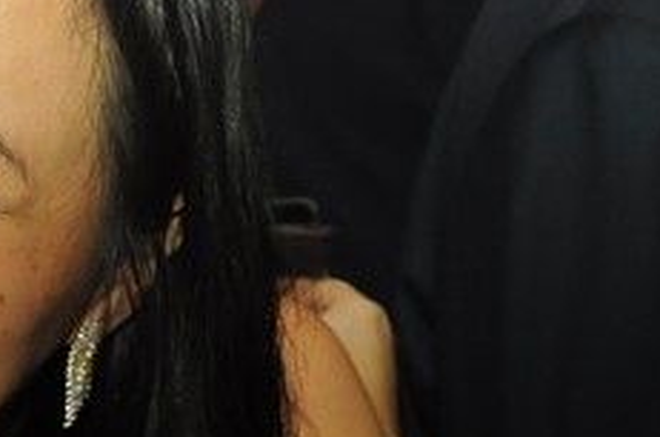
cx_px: -503
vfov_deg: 7.5
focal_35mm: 182
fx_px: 3330
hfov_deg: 10.7
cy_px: 463
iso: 800
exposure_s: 1/60
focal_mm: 28
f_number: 5.6
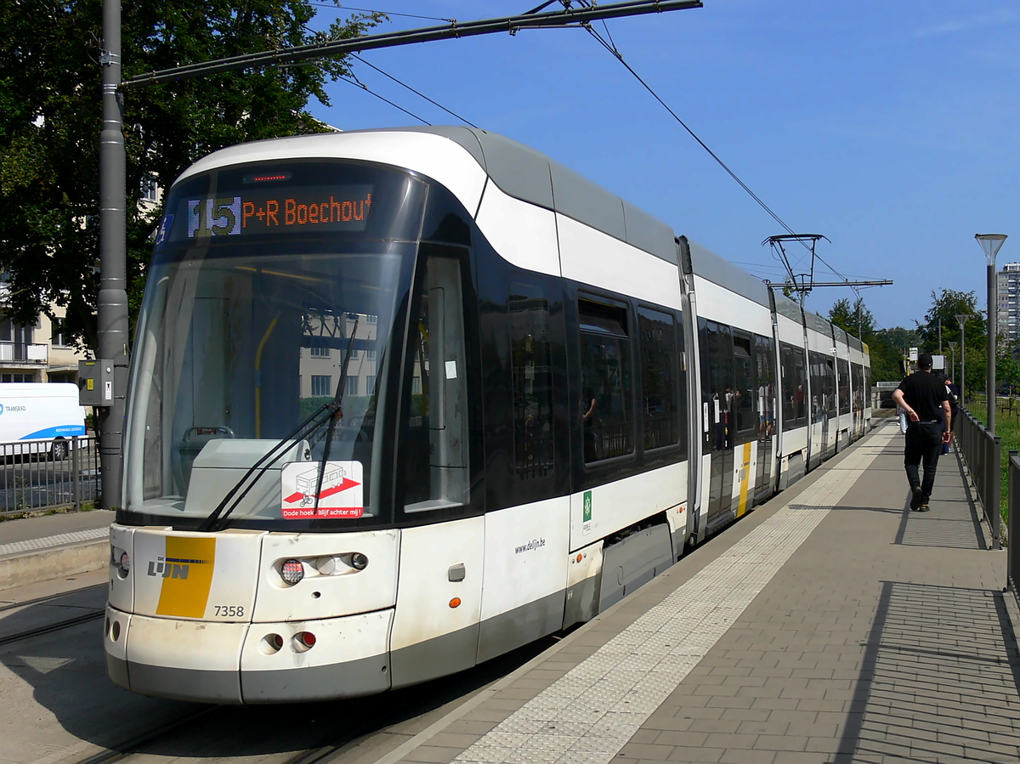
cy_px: 382
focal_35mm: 35
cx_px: 510
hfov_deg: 52.6
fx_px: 1031
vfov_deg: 40.7
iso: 80
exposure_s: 1/1000
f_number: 4.5
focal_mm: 7.4
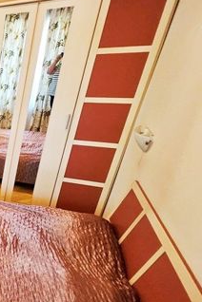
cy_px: 190
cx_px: -118
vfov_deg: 61.0
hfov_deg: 26.7
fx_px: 252
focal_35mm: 30
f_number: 2.2
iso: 500
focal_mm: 1.7
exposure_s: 1/33
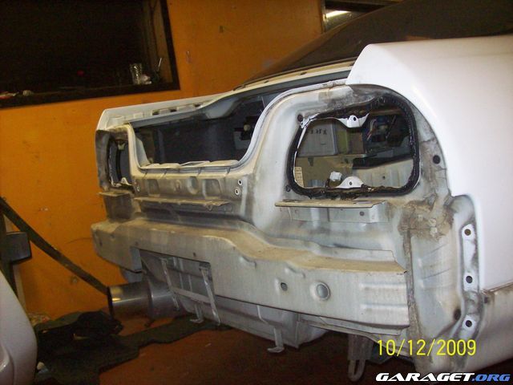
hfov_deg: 51.4
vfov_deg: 39.7
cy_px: 192
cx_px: 256
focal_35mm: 36
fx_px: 534
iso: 400
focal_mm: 6
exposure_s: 1/128
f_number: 2.7
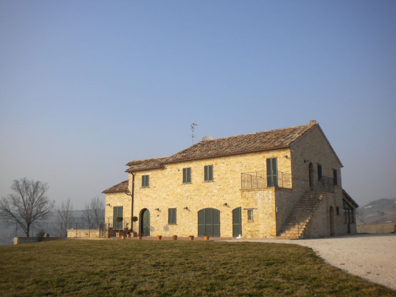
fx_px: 400
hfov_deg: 52.6
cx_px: 198
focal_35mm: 35
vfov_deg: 40.7
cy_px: 148
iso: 80
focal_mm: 6.3
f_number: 4.6
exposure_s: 1/556
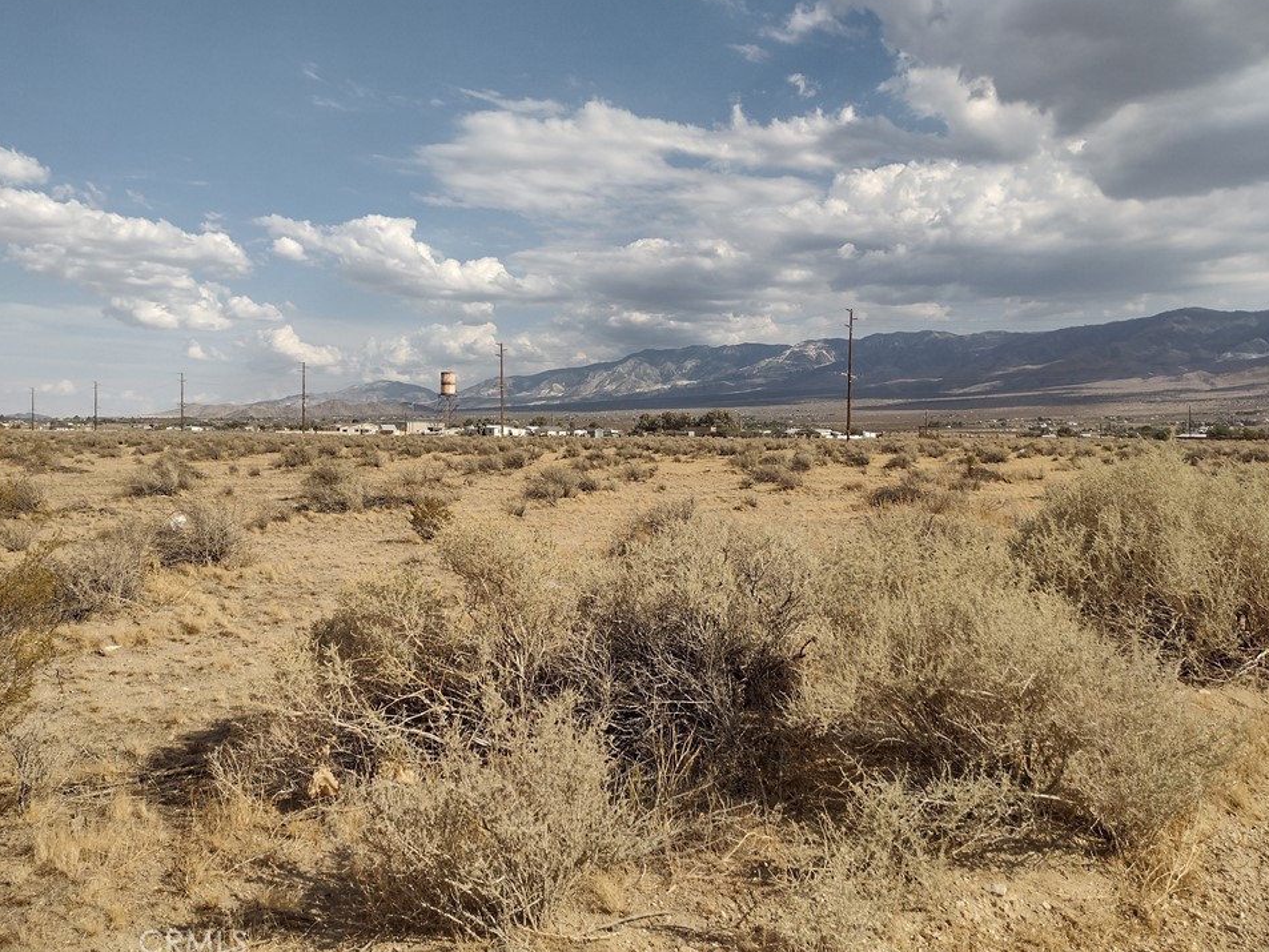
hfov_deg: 61.7
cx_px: 635
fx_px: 1063
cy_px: 450
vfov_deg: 48.2
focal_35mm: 29
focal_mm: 4.71
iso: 100
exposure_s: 1/2434
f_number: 1.7
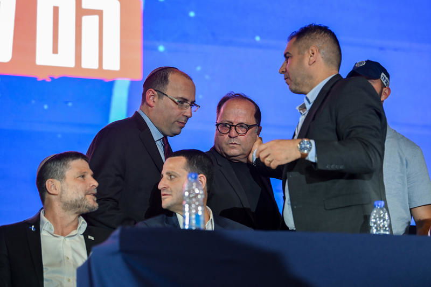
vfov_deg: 11.8
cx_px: 216
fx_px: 1388
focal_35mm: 116
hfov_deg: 17.6
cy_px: 144
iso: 1000
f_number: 2.8
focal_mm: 116
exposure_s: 1/200
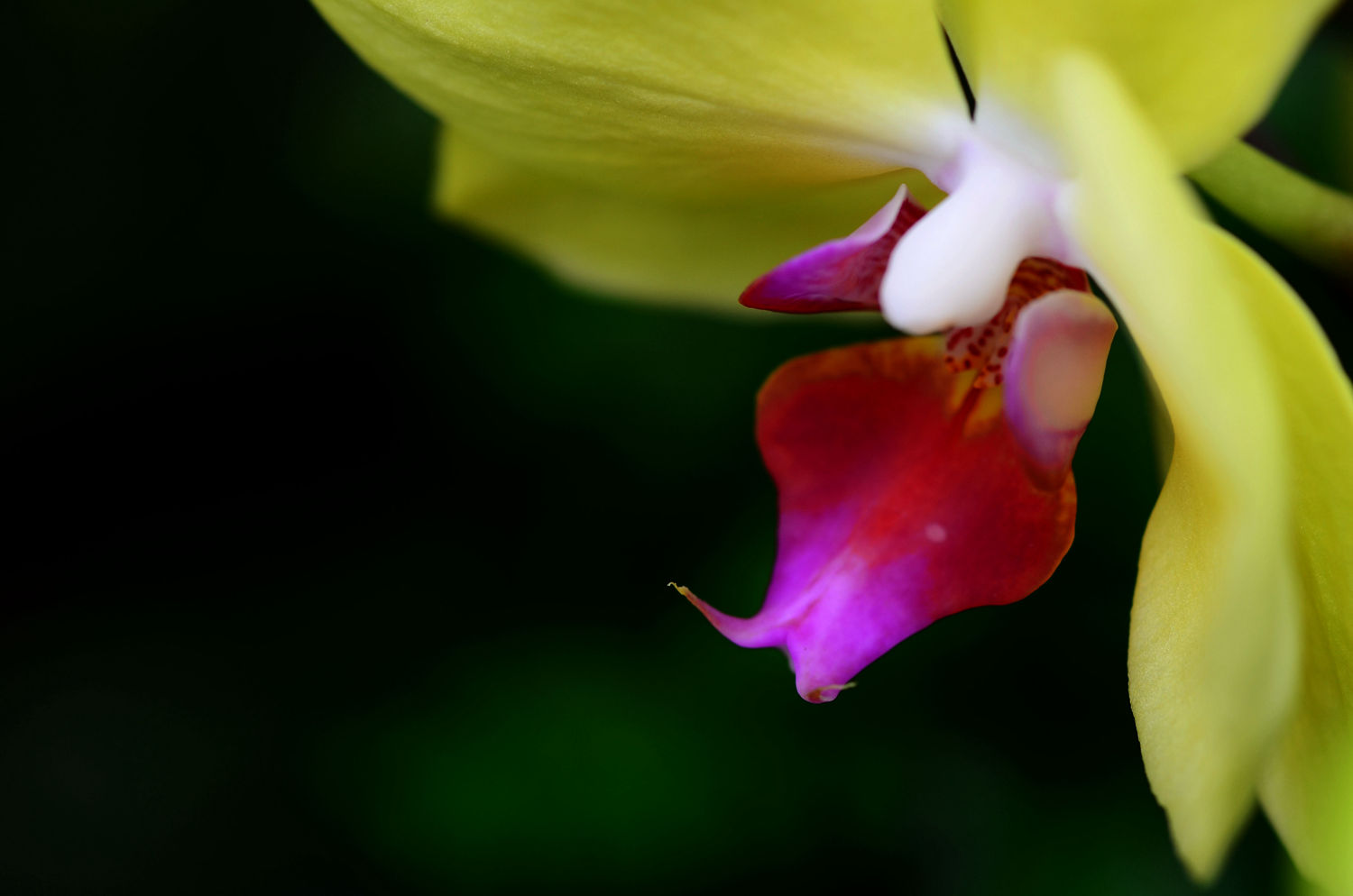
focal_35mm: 158
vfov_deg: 8.7
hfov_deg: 13.1
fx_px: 5908
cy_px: 448
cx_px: 676
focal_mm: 105
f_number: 4.8
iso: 200
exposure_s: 1/125
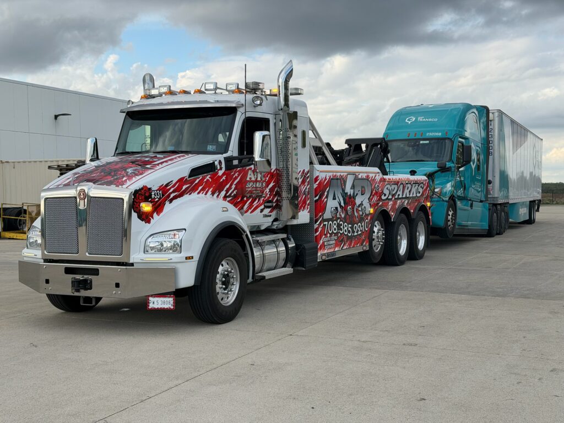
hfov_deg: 39.7
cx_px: 282
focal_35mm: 48
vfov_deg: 30.3
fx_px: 782
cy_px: 212
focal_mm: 6.76
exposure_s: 1/1429
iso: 100
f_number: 1.78
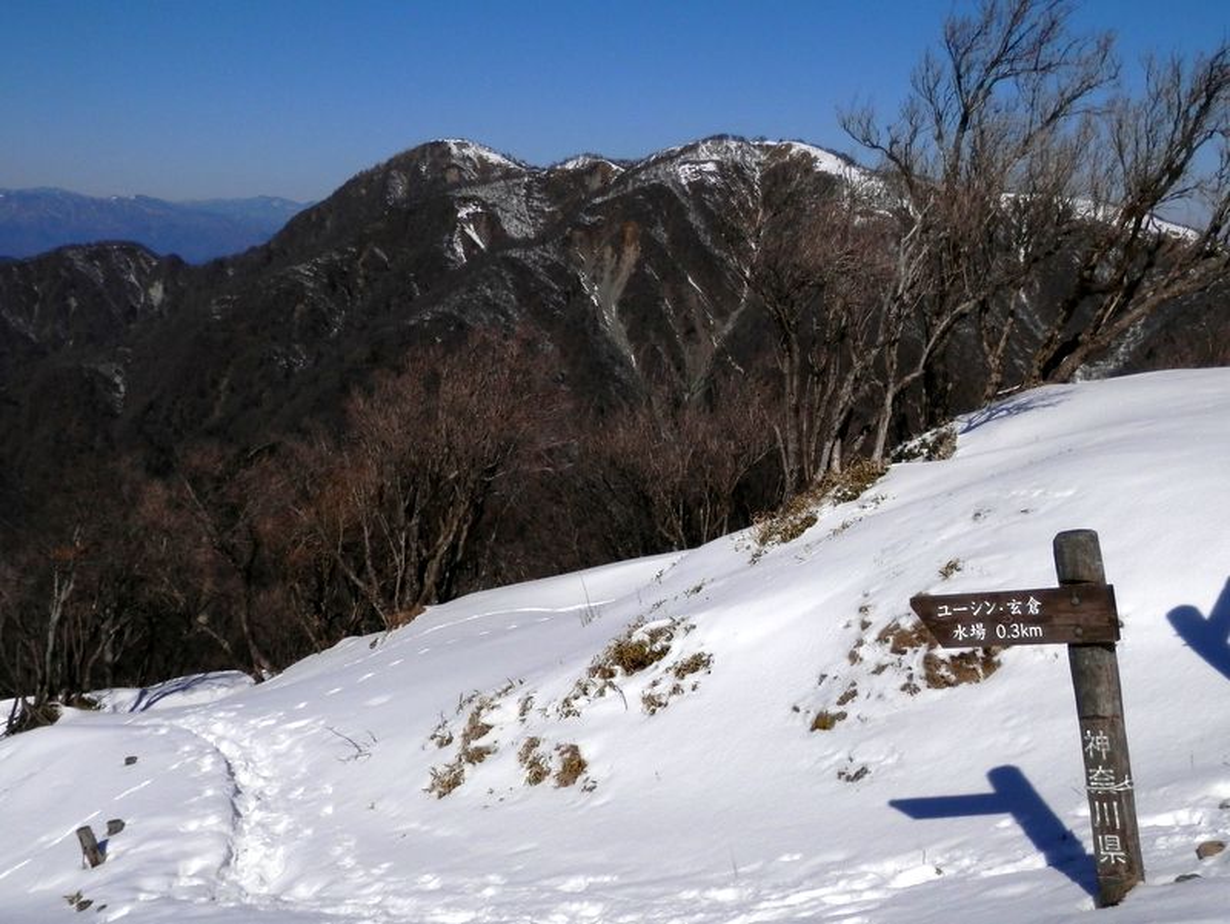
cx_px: 615
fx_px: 1422
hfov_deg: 46.8
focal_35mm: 40
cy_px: 462
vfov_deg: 36.0
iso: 80
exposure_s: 1/640
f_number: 10.4
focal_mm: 7.3
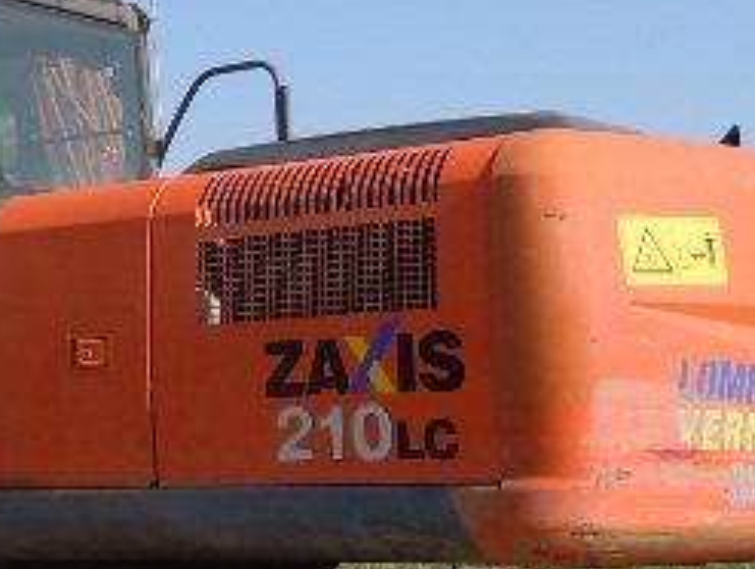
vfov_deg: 15.3
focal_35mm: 97
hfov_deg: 19.8
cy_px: 184
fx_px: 2119
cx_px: 49
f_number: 3.5
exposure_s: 1/800
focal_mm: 5.4
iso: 100
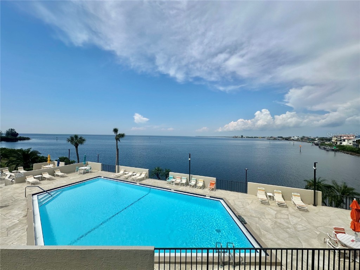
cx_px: 180
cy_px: 135
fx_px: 146
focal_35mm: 14
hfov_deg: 102.1
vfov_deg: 85.7
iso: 40
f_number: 2.2
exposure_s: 1/3401
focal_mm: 2.22
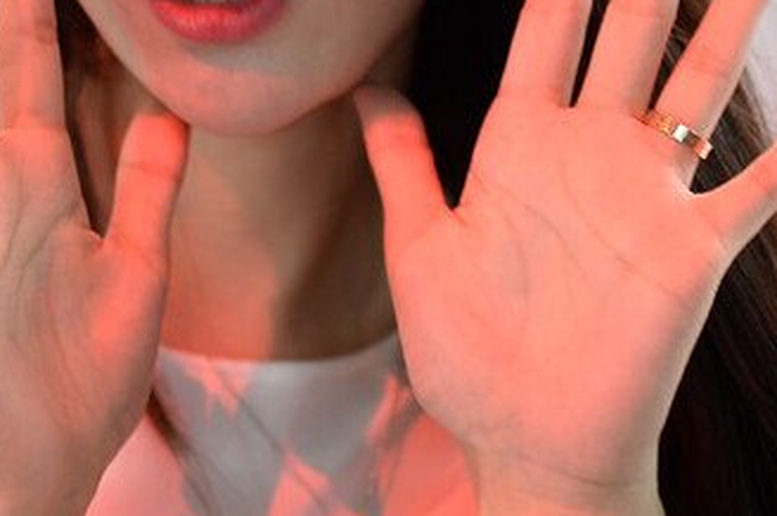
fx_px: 2760
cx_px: 218
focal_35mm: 128
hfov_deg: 16.0
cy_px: -107
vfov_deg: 10.5
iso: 400
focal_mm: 35
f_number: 1.8
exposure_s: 1/40
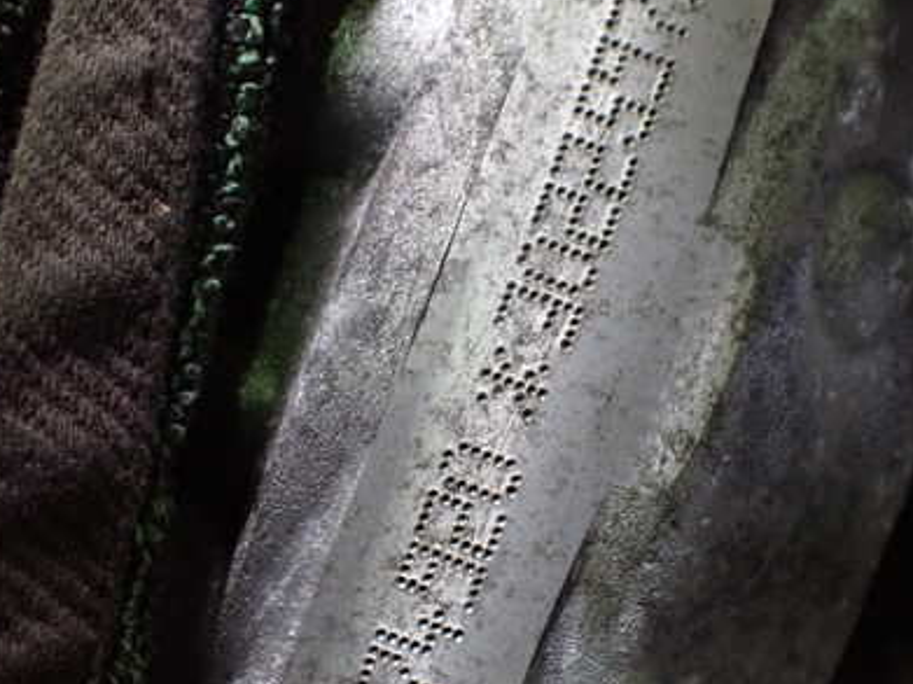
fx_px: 1213
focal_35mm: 46
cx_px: 553
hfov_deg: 41.0
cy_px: 376
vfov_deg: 31.5
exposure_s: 1/40
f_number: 2.3
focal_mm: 5.4
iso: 800
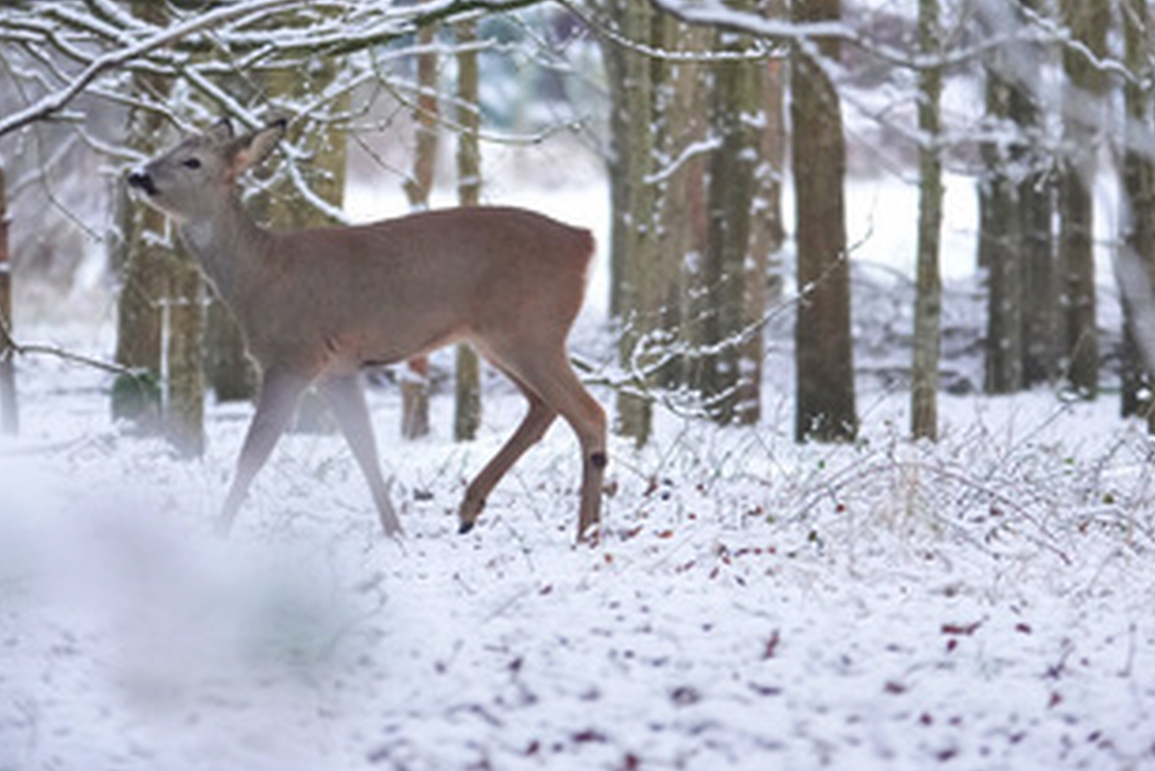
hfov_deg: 2.3
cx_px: 478
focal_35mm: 899
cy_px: 280
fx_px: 28855
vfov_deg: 1.5
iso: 1600
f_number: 4
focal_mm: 220
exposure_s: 1/250
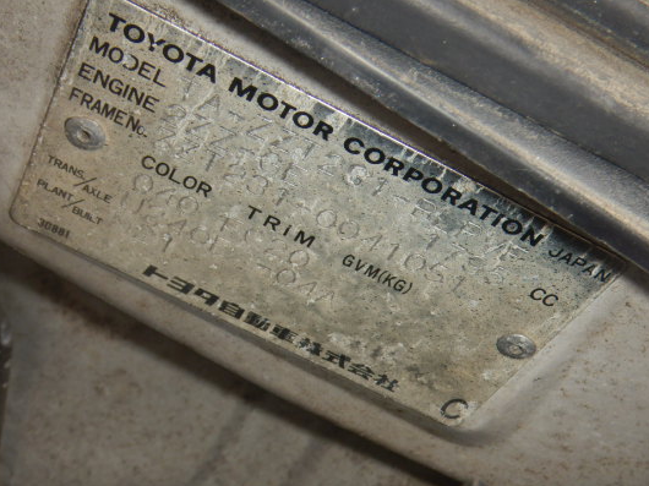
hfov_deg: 33.2
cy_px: 253
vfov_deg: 25.2
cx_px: 322
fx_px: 1087
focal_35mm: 58
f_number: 4.3
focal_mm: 8.5
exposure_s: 1/30
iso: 200
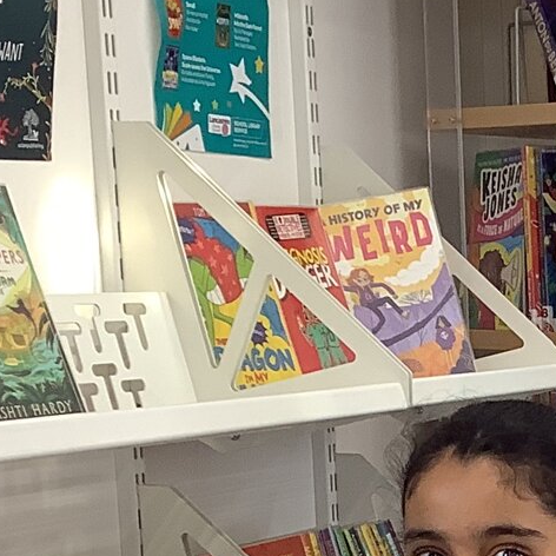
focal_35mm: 119
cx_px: 777
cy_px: 723
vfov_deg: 14.1
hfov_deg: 13.9
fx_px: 2162
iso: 64
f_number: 2.4
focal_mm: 3.3
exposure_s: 1/50
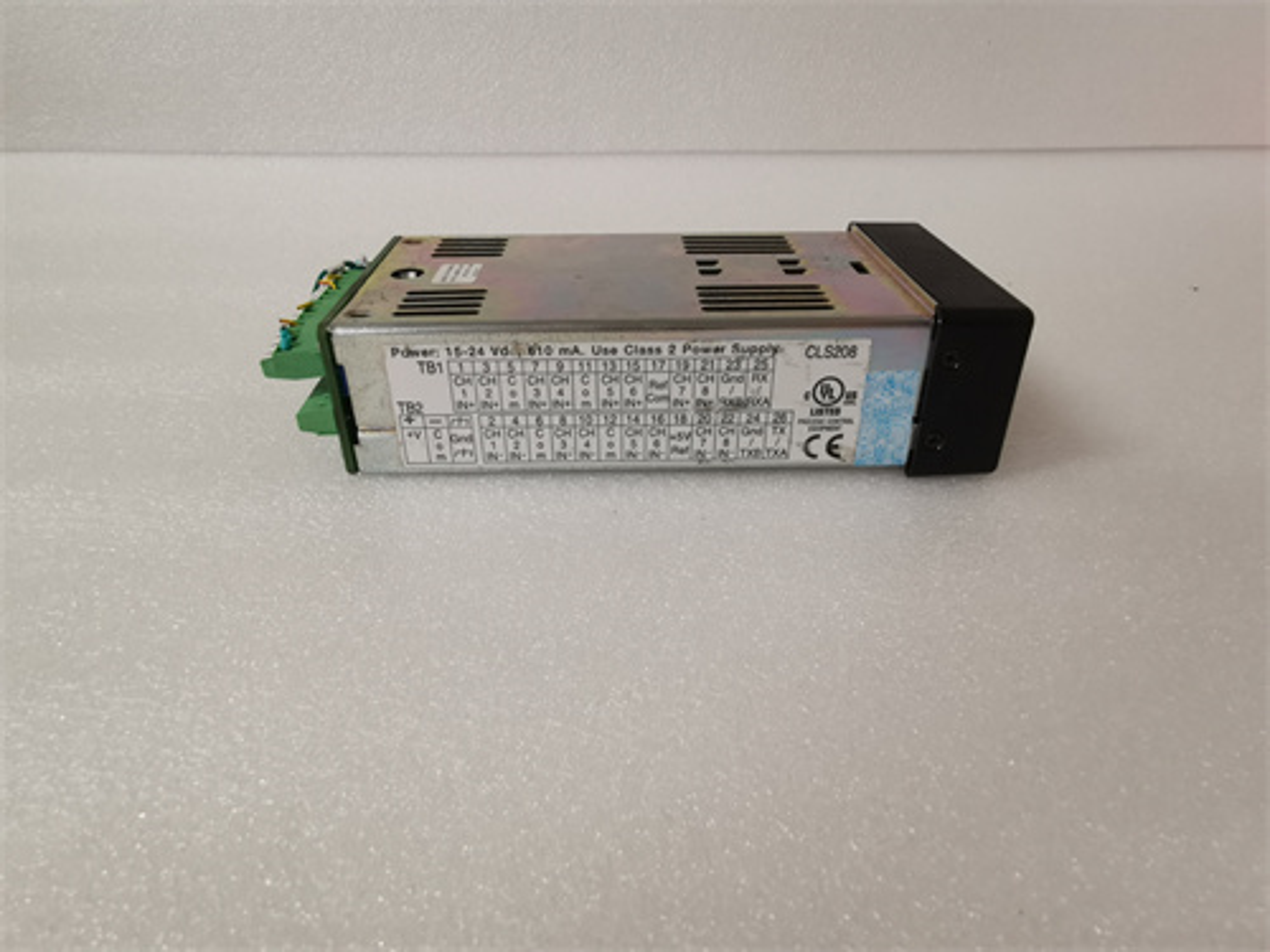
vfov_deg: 63.4
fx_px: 770
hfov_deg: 79.0
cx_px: 635
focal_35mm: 21
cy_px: 476
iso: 160
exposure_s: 1/36
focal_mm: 3.95
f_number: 2.2
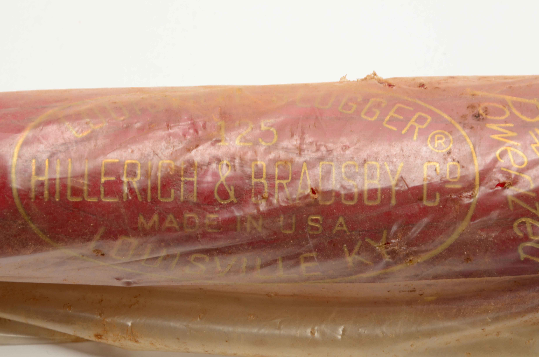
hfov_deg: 13.1
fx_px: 2353
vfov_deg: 8.7
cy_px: 178
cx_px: 270
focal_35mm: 158
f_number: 18
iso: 200
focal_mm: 105
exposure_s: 1/160
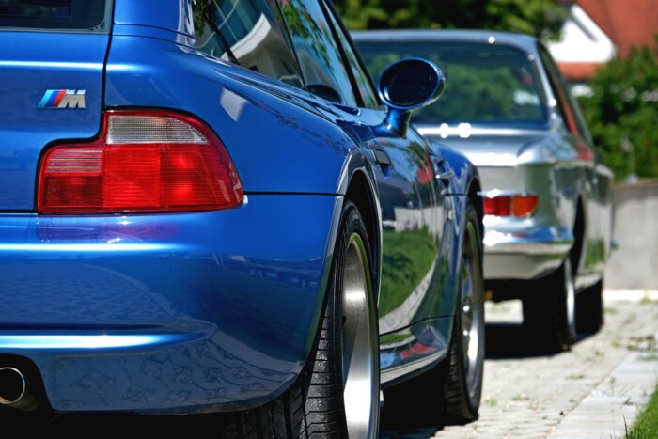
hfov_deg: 11.8
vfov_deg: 7.9
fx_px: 3181
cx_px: 329
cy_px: 220
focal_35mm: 174
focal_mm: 116.1
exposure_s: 1/220
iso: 80
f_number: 5.6
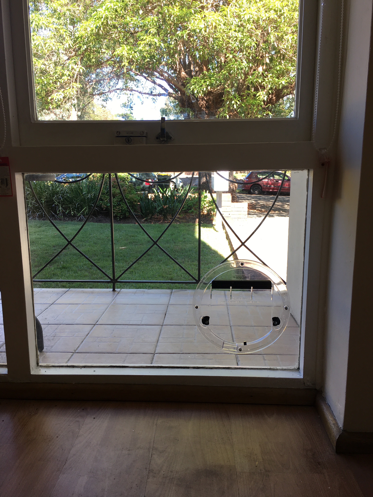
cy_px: 248
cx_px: 186
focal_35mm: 29
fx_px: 417
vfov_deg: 61.7
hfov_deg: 48.2
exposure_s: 1/114
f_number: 2.2
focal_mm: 4.15
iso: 25
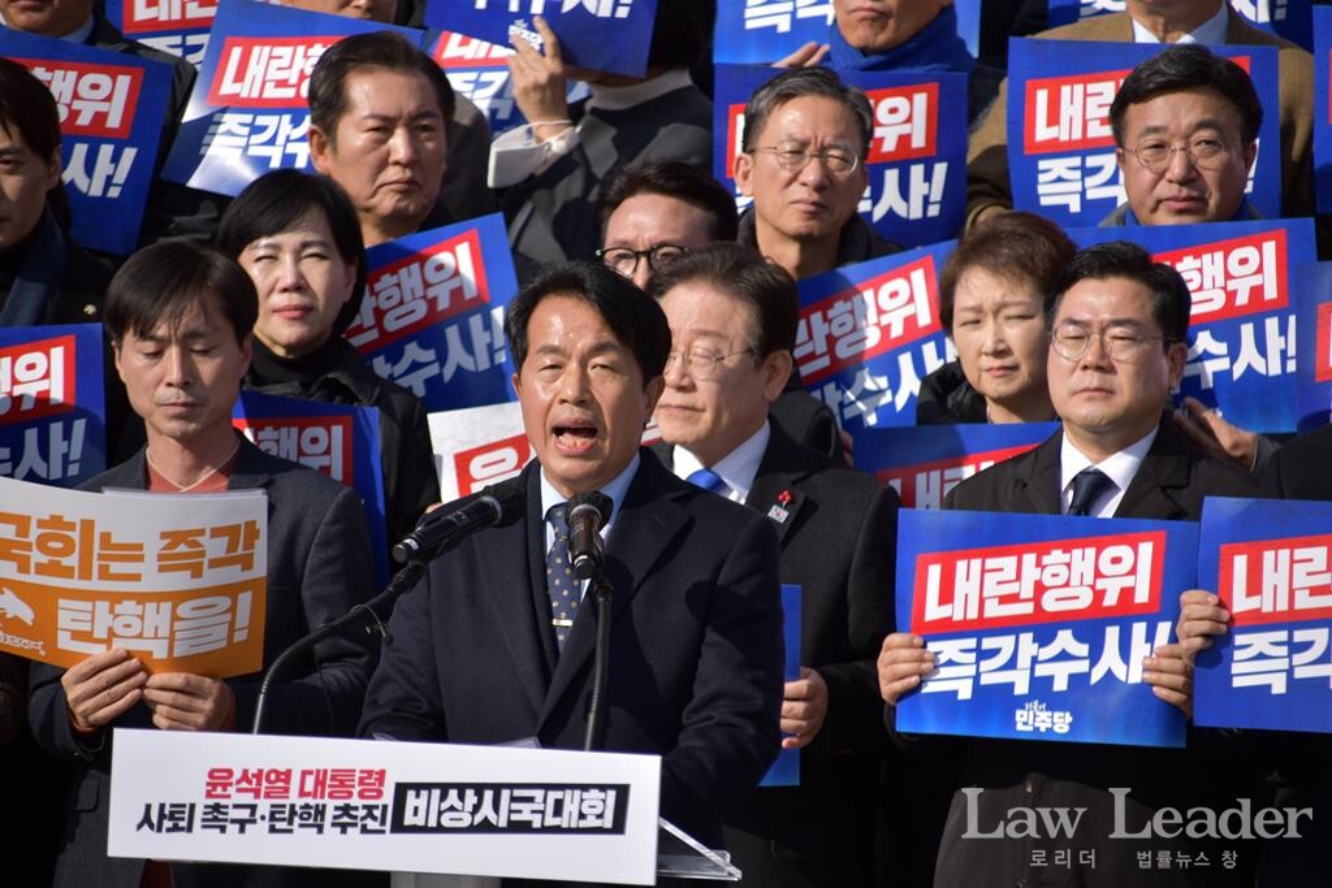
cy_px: 444
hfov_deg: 6.9
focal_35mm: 300
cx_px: 666
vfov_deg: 4.6
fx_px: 11101
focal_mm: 200
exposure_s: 1/640
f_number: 6.3
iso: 100
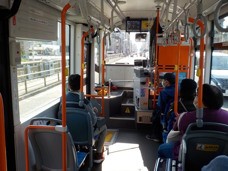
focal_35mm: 30
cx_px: 114
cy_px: 86
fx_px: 198
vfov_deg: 46.8
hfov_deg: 60.0
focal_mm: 4.1
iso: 125
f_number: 3.3
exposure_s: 1/250
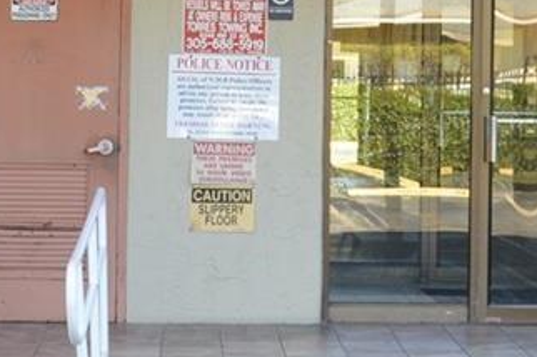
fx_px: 1997
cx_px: 354
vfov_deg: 10.2
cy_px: 43
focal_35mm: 134
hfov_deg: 15.3
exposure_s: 1/125
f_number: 5.6
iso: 180
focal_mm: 18
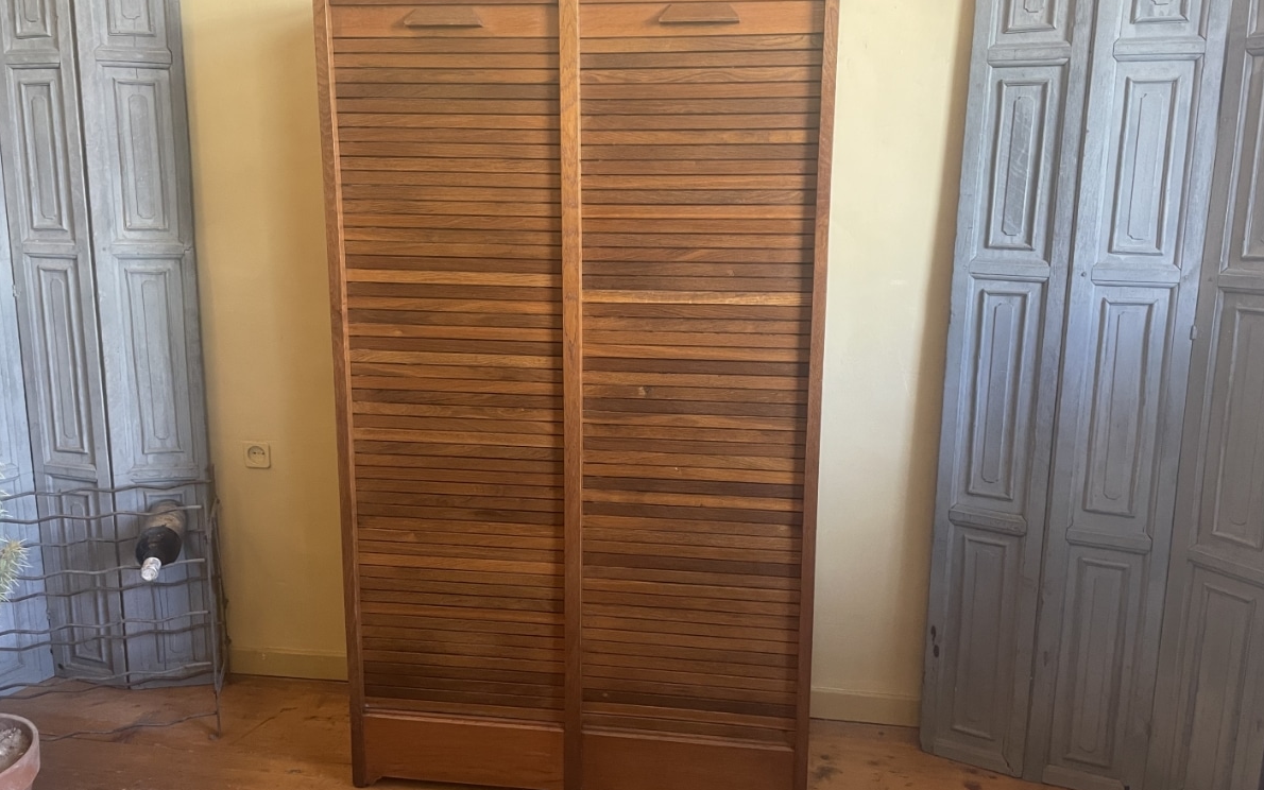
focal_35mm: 28
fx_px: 965
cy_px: 379
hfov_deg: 66.5
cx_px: 638
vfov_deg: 44.5
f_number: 1.6
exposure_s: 1/50
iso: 320
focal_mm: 4.2
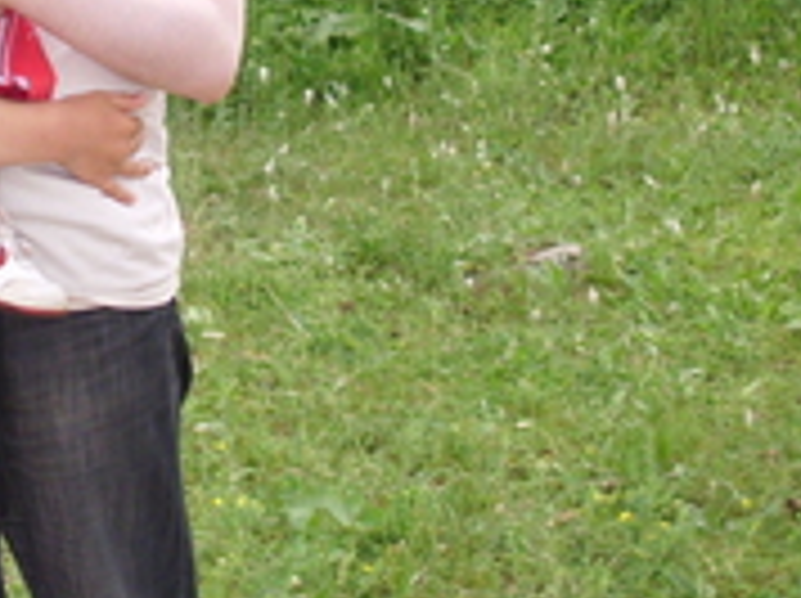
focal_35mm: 96
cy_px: -16
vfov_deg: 15.1
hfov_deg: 19.8
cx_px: -9
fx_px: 2218
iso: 50
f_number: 2.8
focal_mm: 6.2
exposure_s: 1/250
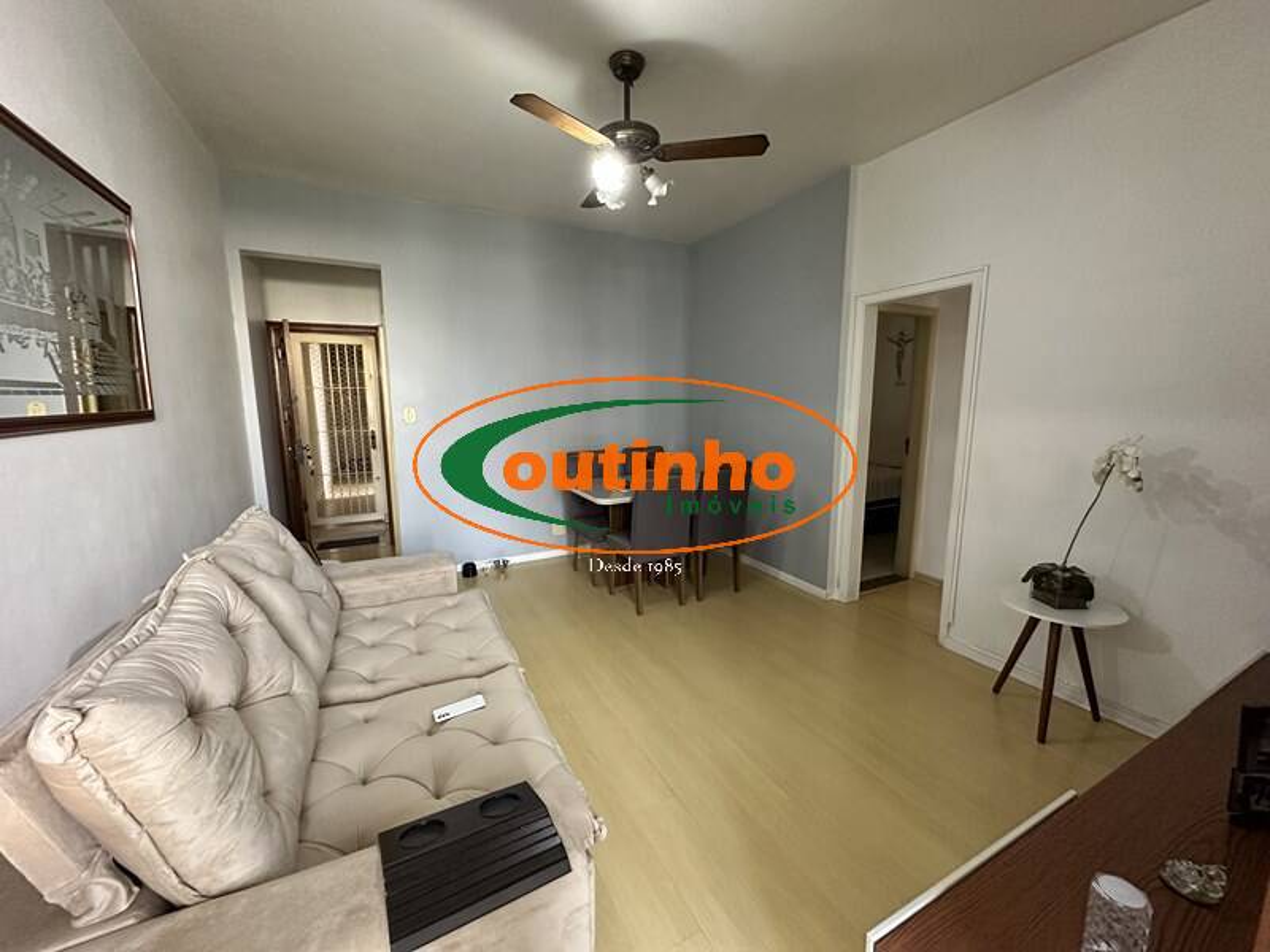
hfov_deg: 102.1
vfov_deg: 85.7
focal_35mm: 14
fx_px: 514
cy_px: 476
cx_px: 635
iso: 400
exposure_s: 1/60
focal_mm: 2.22
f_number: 2.2
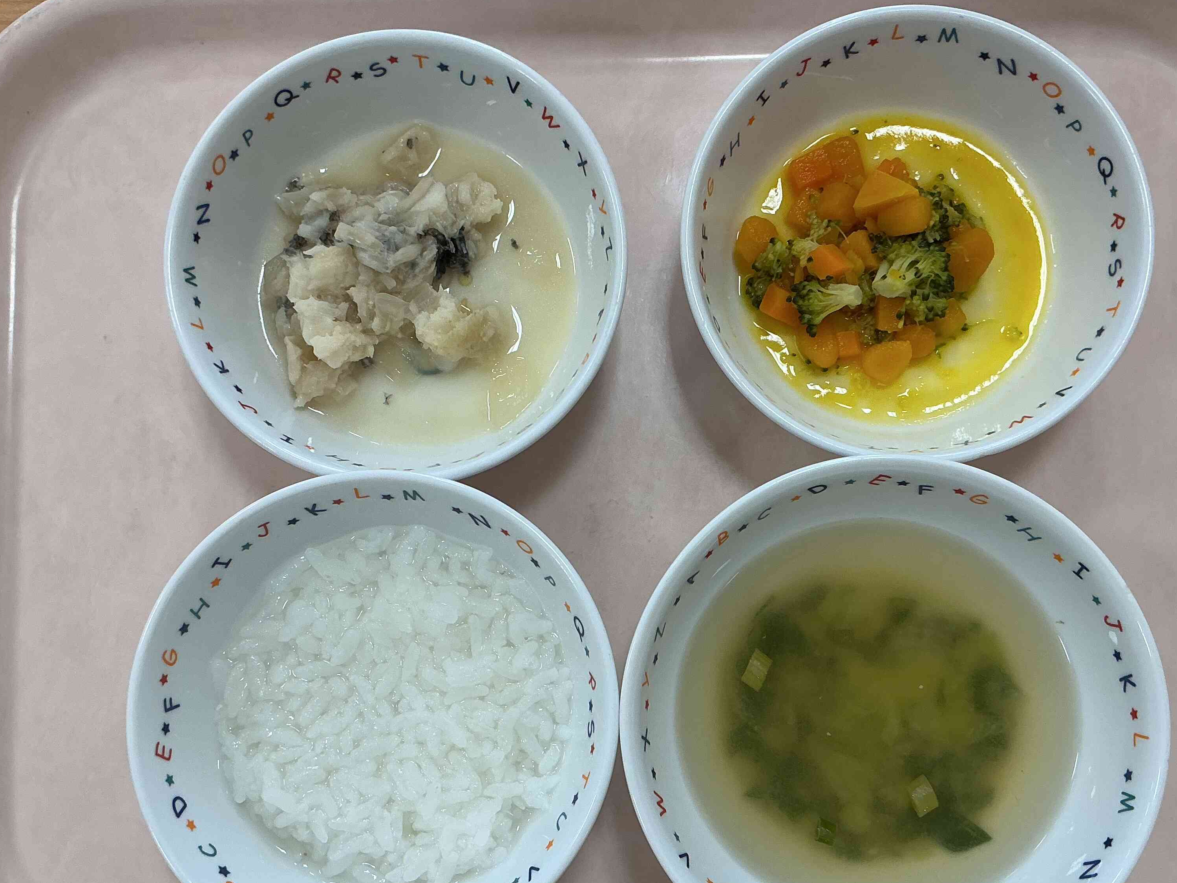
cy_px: 546
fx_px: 1326
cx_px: 610
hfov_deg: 47.9
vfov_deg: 36.6
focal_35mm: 39
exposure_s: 1/120
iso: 32
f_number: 1.8
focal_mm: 3
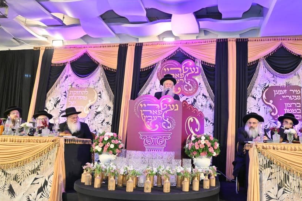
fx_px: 252
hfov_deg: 61.4
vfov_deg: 43.5
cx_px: 181
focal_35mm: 30
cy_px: 111
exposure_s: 1/100
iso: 400
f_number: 4
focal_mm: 24
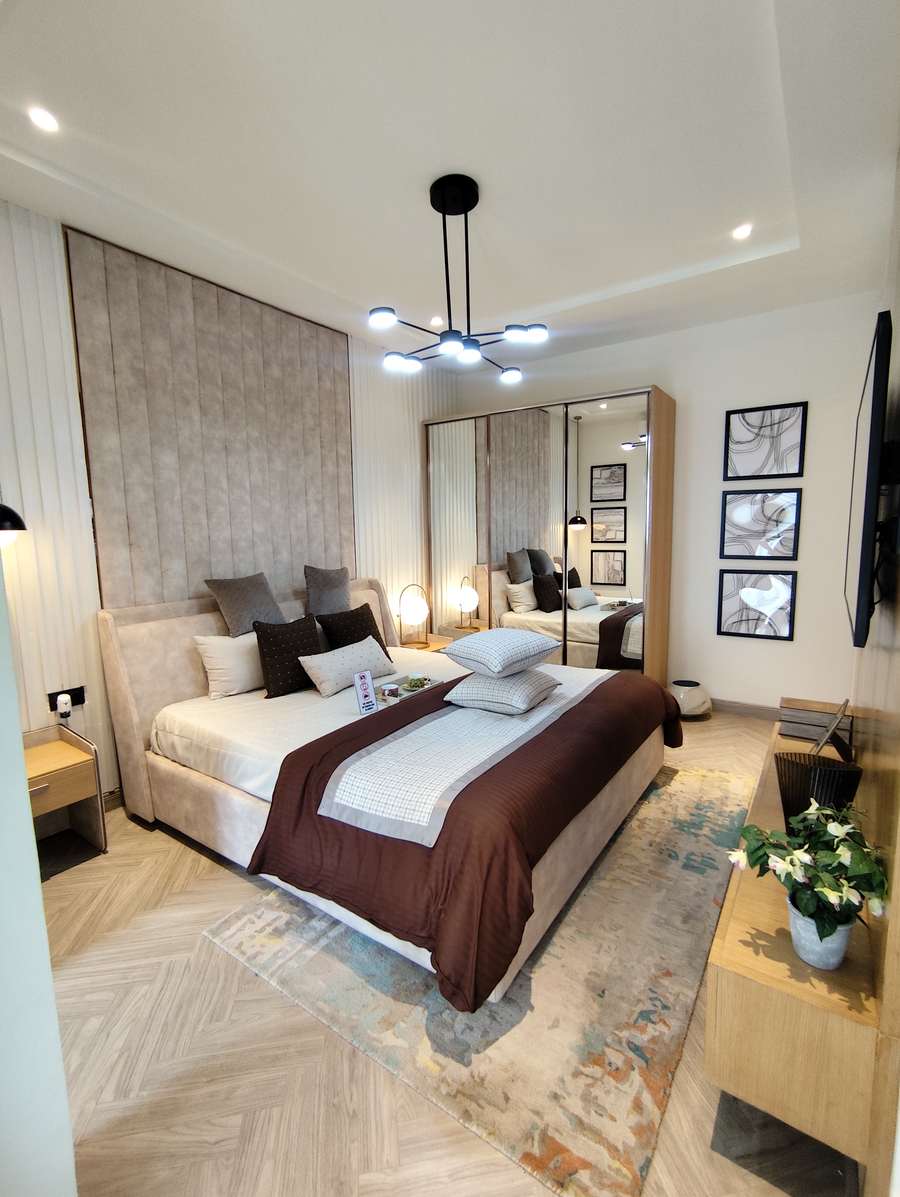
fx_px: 554
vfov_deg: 94.5
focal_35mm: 16
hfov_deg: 78.2
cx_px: 450
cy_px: 598
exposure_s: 1/50
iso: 200
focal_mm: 1.65
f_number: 2.2
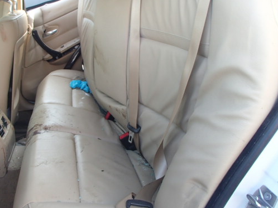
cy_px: 87
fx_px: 289
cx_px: 115
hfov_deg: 51.1
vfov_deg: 39.5
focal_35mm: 36
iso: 200
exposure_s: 1/60
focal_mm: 5
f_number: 3.9
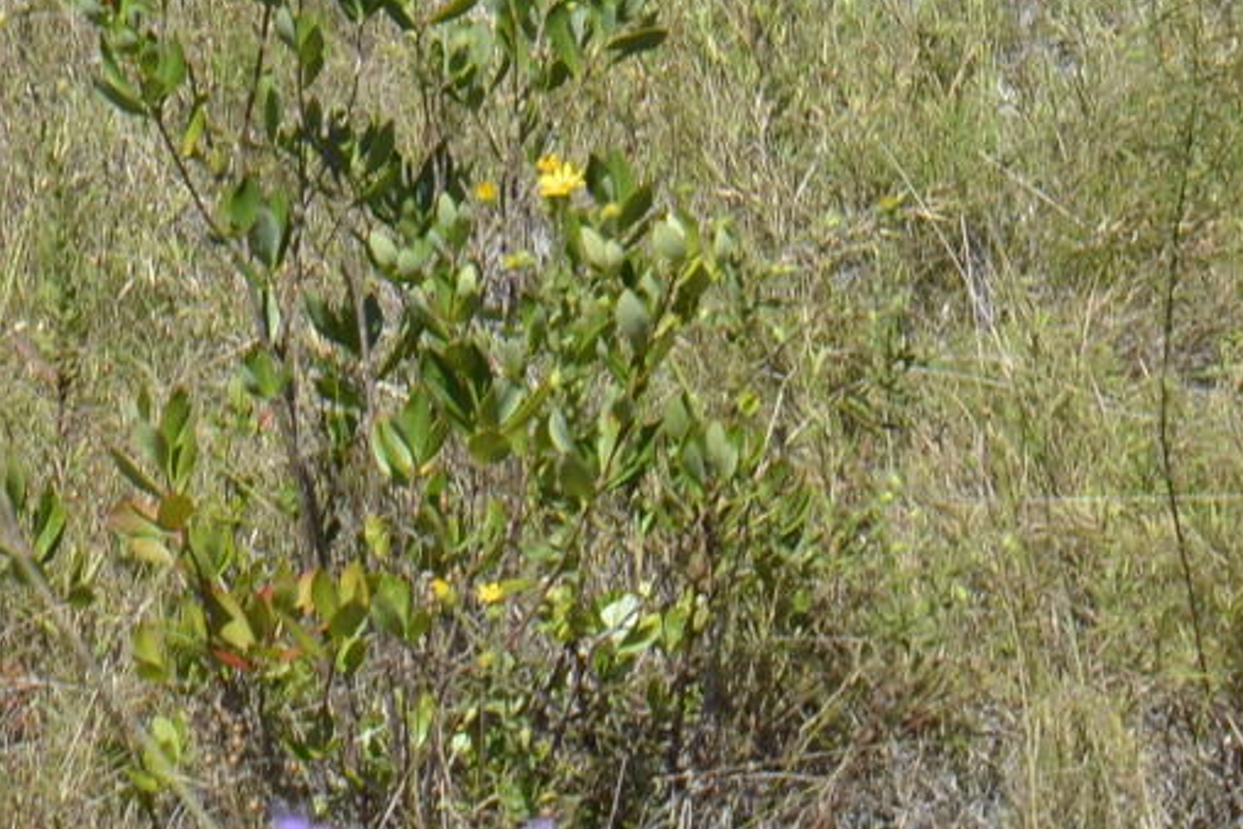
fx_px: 7354
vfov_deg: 6.0
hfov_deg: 9.6
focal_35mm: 213
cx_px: 243
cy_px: -1526
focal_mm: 24
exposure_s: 1/250
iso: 140
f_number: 8
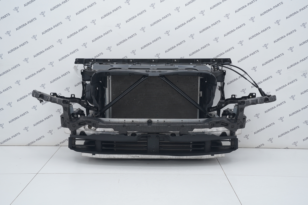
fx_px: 359
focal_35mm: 42
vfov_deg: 31.9
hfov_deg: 46.4
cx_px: 154
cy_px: 102
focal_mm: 42
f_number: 6.3
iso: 640
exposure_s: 1/125
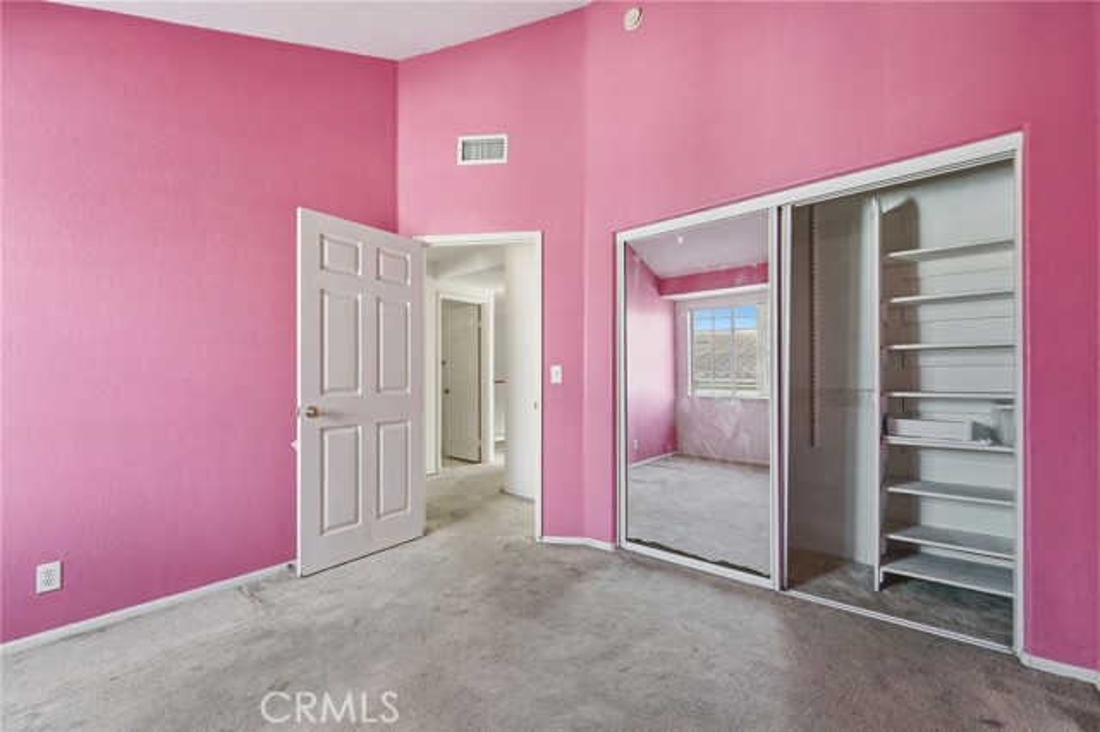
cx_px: 550
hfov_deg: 104.3
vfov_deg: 81.1
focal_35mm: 14
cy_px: 366
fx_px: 428
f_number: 8
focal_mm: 14
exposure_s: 1/80
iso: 200
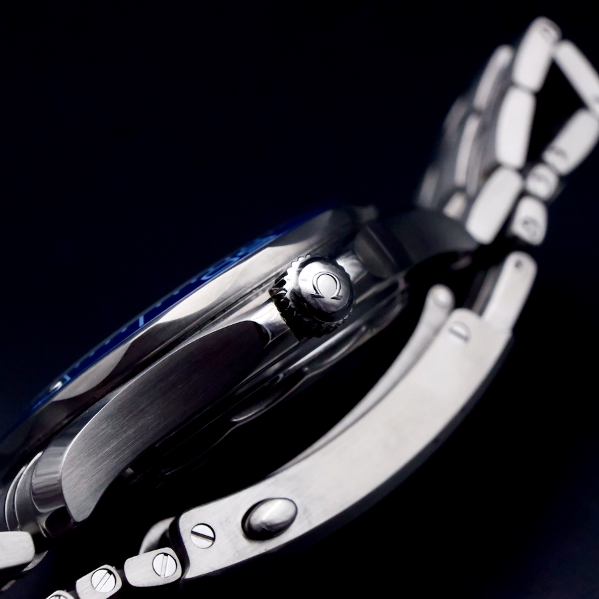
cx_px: 330
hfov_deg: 24.0
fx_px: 1410
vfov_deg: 24.0
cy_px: 300
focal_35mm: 72
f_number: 9
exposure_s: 1/4000
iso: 6400
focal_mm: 37.4
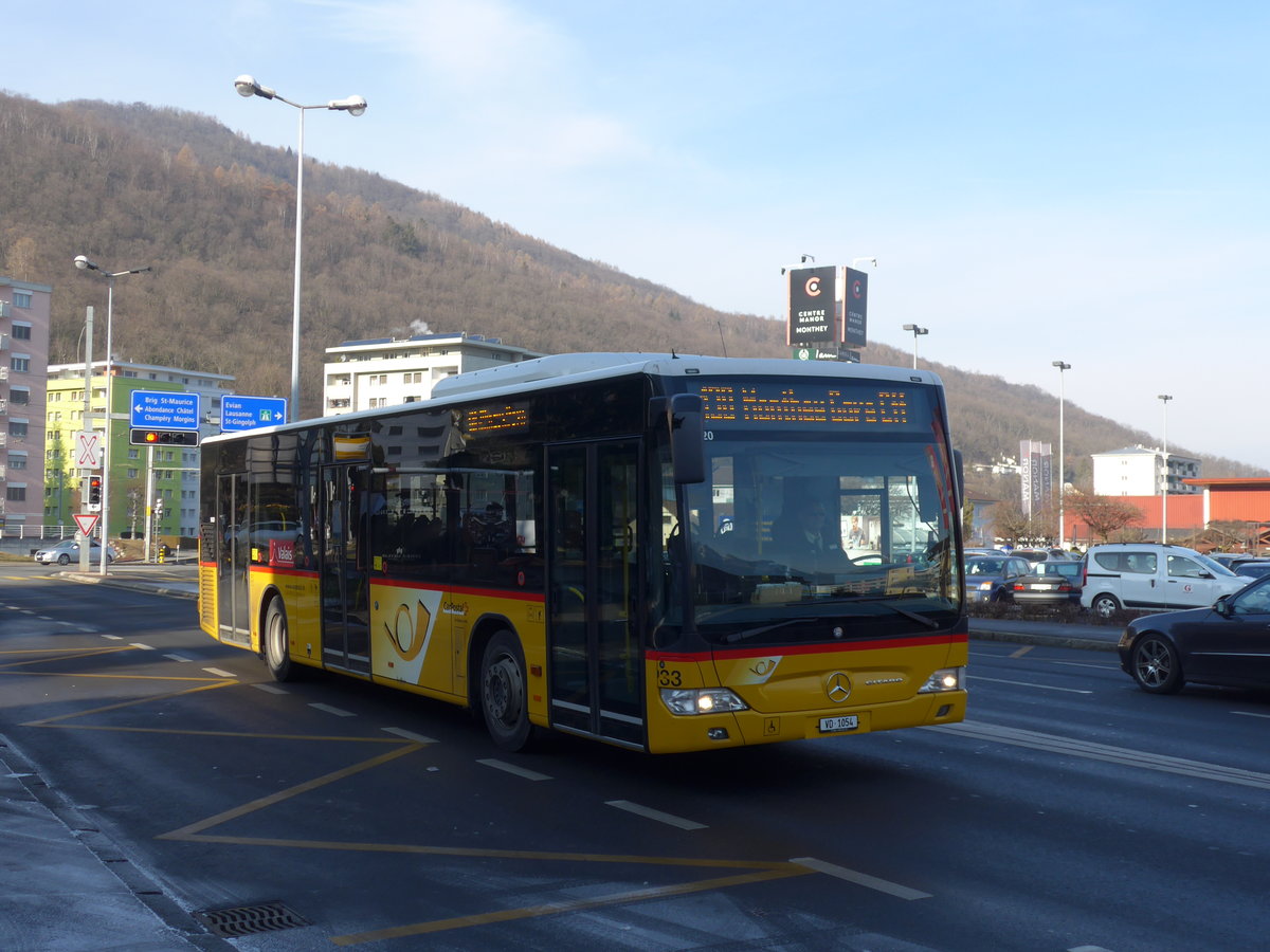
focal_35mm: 44
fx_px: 1614
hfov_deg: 42.9
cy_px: 476
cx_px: 635
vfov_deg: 32.9
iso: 80
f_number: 2.8
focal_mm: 9
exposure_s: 1/800
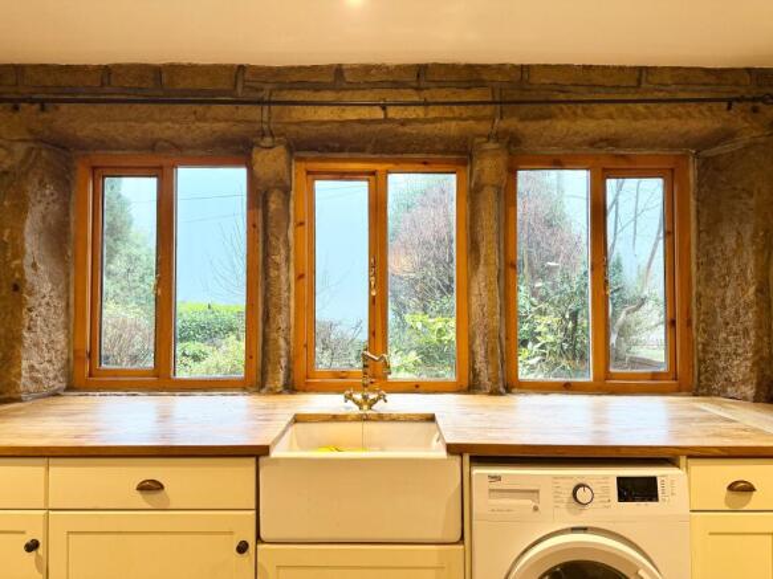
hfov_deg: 71.6
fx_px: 536
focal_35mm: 24
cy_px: 290
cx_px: 386
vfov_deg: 56.8
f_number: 1.78
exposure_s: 1/100
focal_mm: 6.76
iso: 200
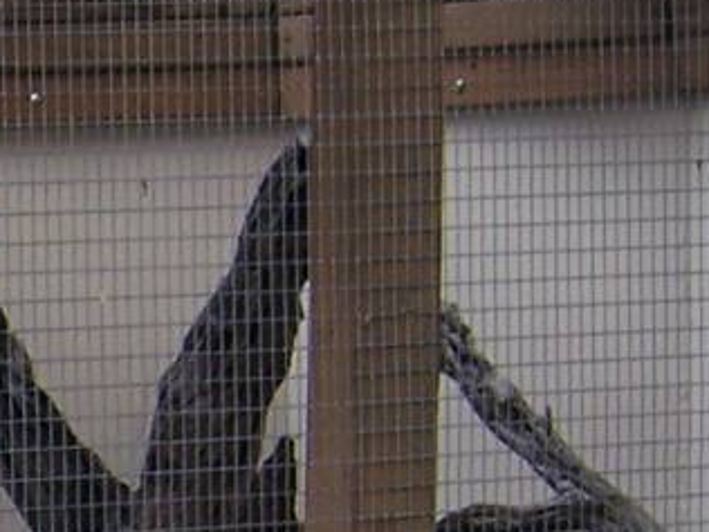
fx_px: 3420
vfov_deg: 8.8
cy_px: 595
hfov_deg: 10.7
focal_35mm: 167
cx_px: -779
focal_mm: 5.5
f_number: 3.4
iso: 80
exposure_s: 1/125
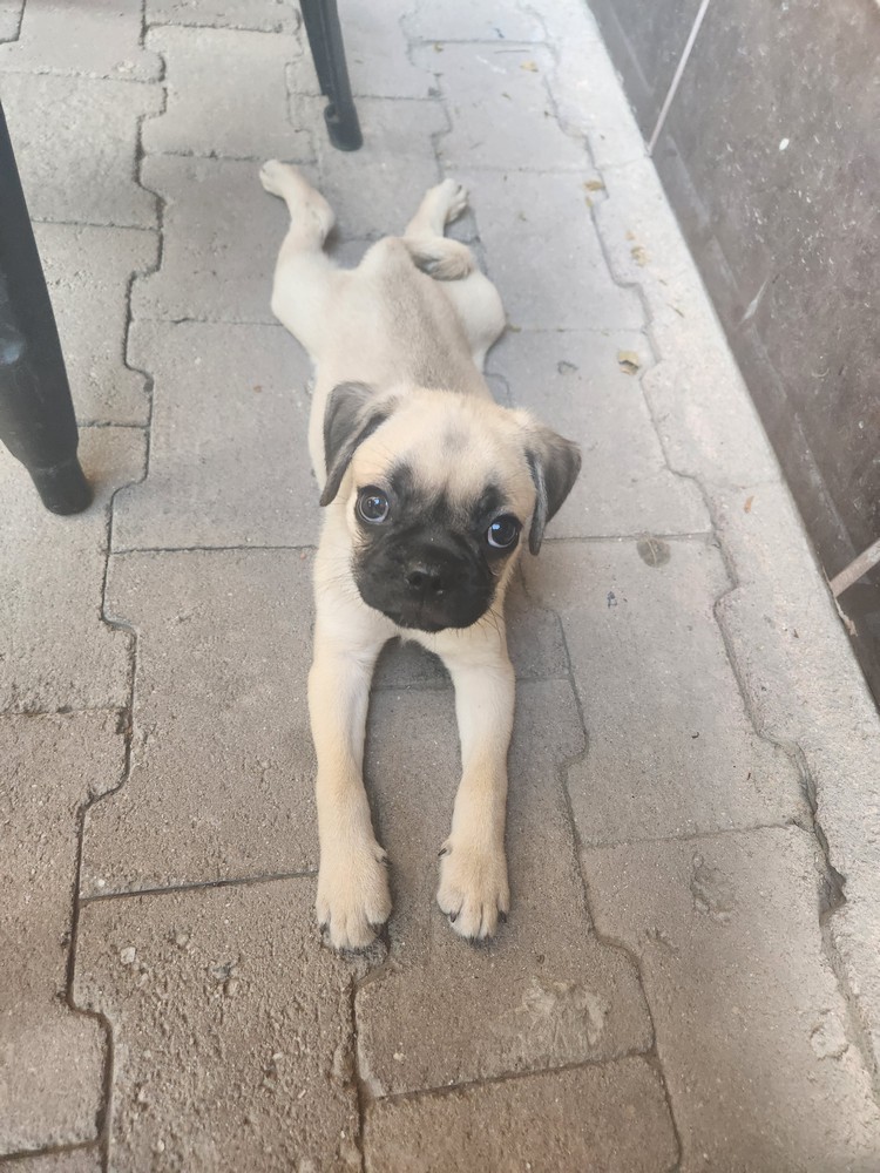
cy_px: 586
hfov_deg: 58.9
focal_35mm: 23
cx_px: 440
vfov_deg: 73.9
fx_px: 780
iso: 200
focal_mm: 5.4
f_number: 1.8
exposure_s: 1/120
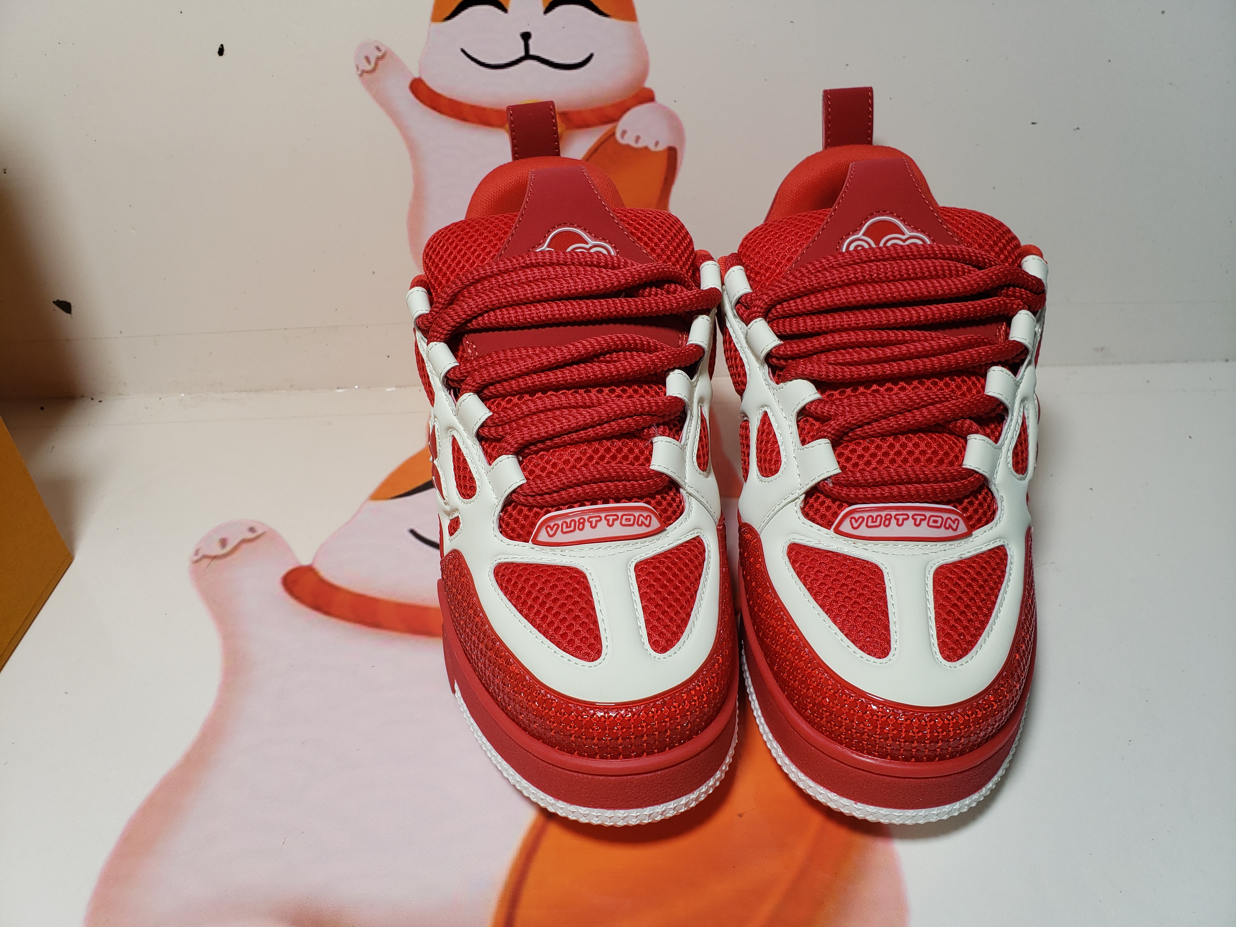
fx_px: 928
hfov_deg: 67.3
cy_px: 464
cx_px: 618
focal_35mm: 26
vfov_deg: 53.1
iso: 50
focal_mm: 4.3
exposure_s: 1/237
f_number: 2.4
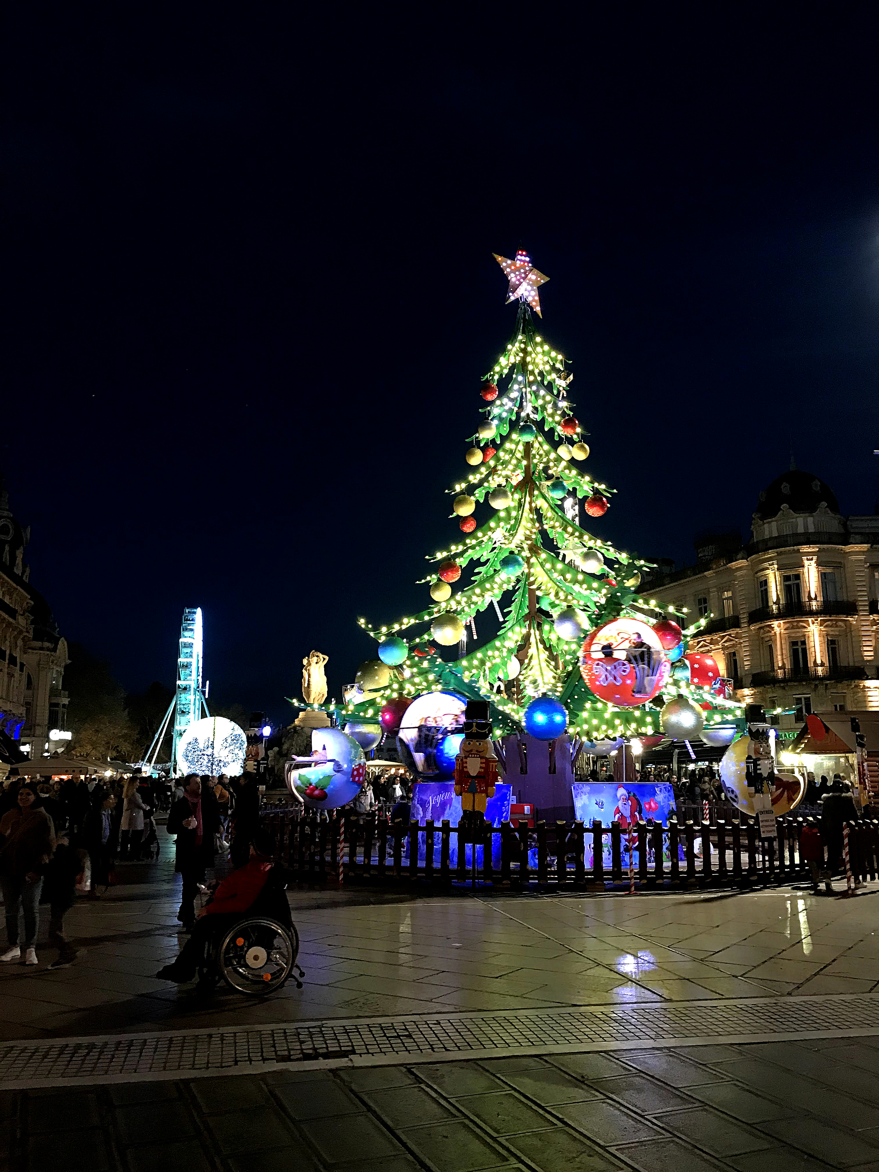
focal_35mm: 28
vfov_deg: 63.4
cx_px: 440
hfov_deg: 49.7
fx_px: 948
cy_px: 586
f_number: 1.8
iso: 100
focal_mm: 3.99
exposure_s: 1/11
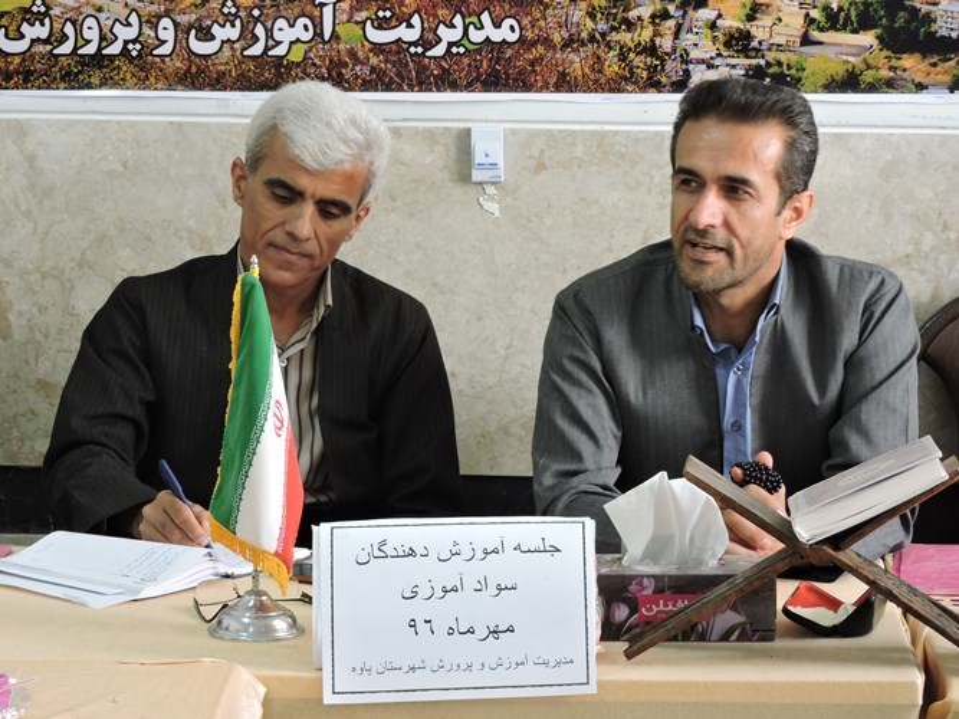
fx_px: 4155
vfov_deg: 9.9
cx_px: 480
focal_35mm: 150
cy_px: 360
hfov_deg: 13.2
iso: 400
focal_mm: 26.9
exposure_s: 1/25
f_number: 5.2
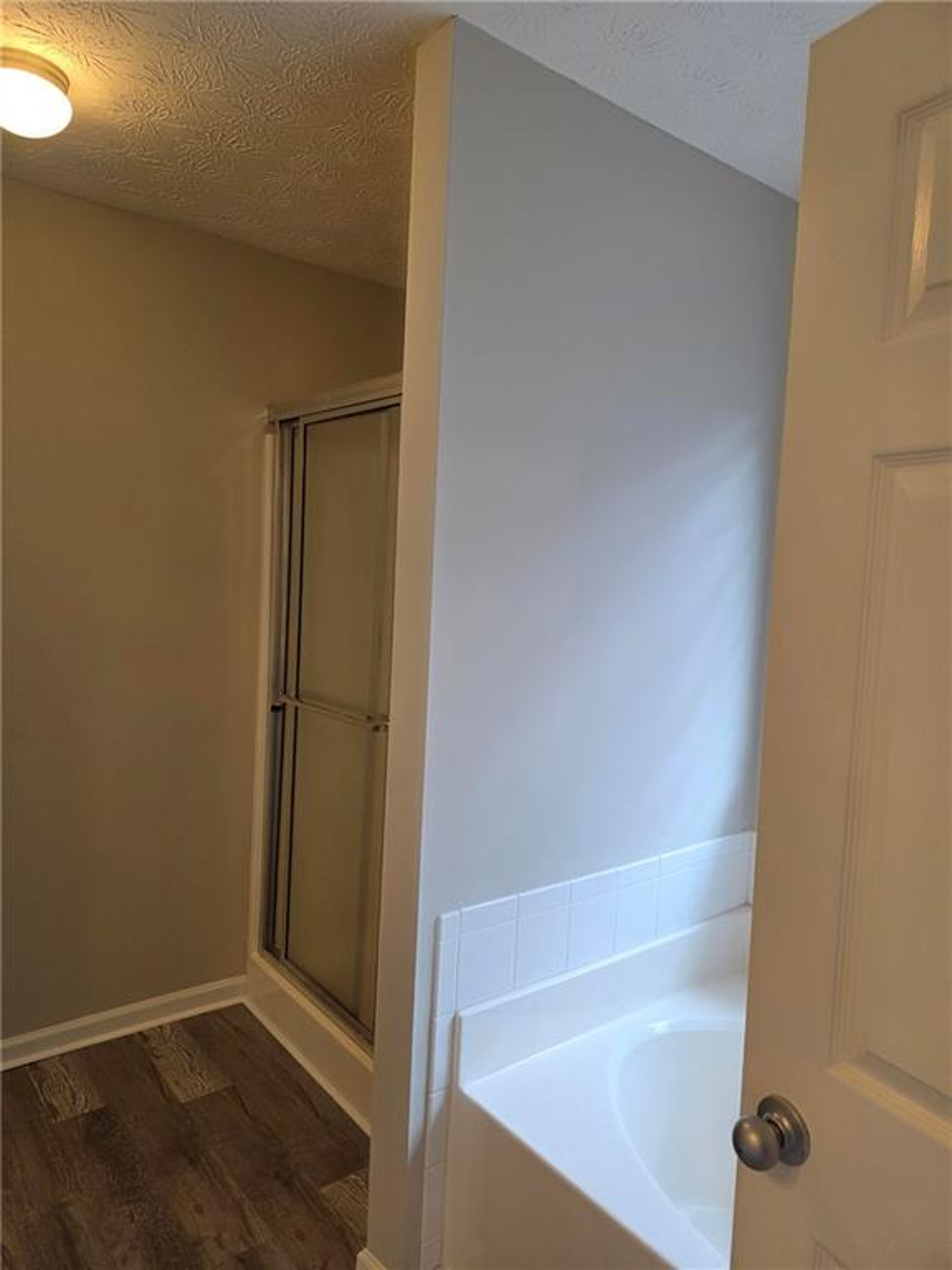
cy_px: 635
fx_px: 843
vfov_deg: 73.9
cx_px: 476
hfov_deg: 58.9
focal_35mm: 23
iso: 80
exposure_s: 1/120
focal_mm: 6.3
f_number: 1.7
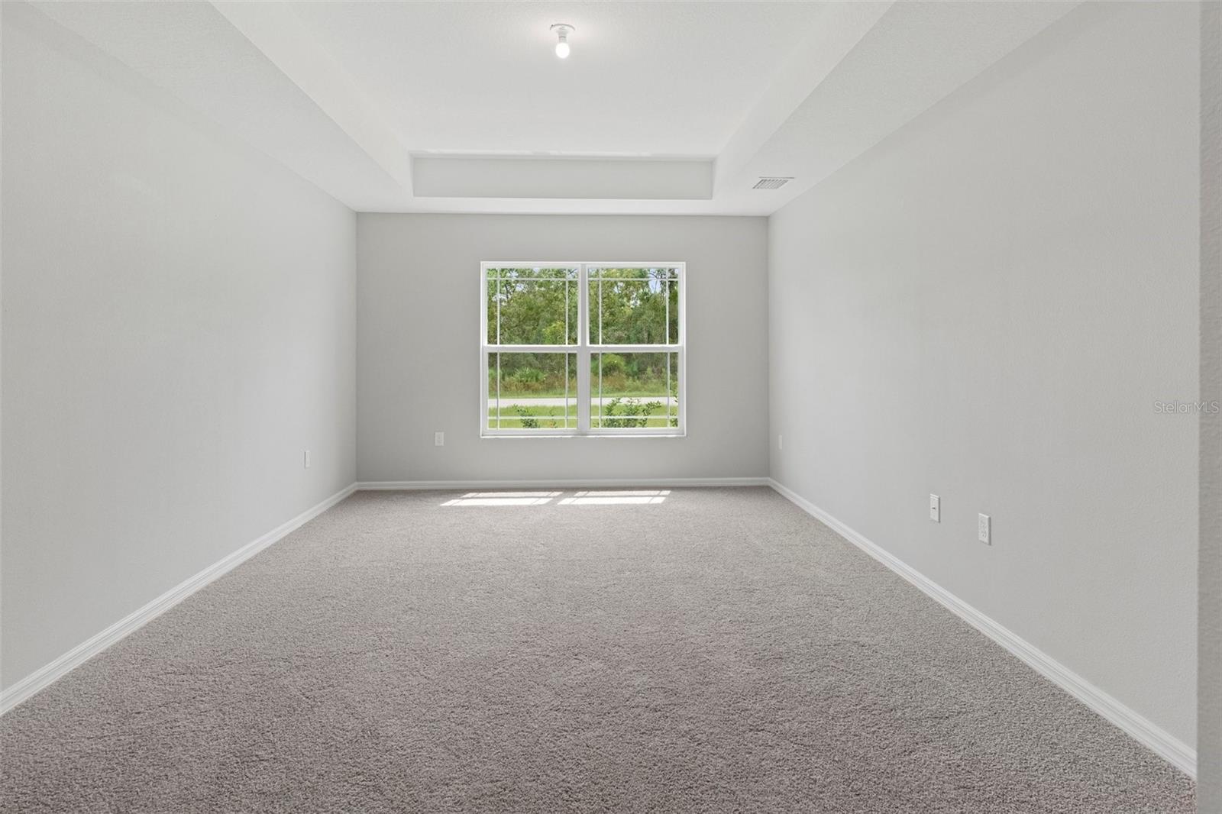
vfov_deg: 63.2
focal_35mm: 20
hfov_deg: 85.4
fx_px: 662
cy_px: 407
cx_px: 611
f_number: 8
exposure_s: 1/13
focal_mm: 13
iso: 640
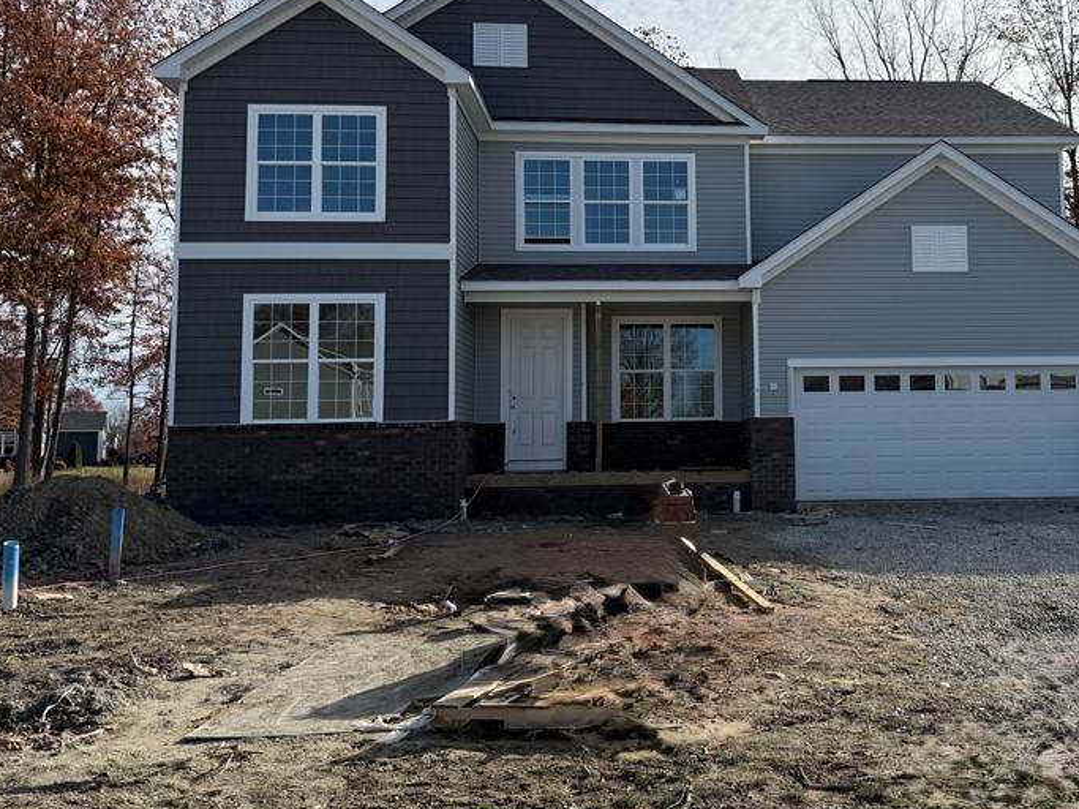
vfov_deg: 39.5
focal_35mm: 36
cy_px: 319
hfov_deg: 50.1
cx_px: 750
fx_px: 1122
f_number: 1.78
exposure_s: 1/10309
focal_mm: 6.76
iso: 125
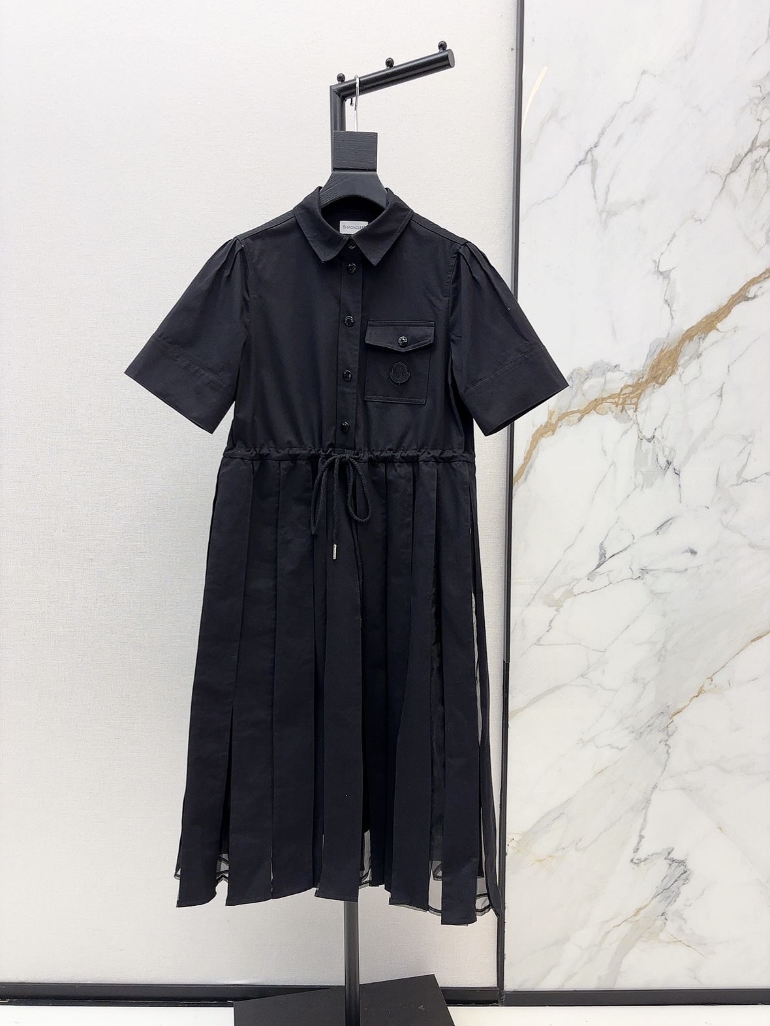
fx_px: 771
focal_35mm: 26
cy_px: 513
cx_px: 385
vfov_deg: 67.3
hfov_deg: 53.1
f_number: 1.6
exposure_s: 1/144
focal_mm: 5.96
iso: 40
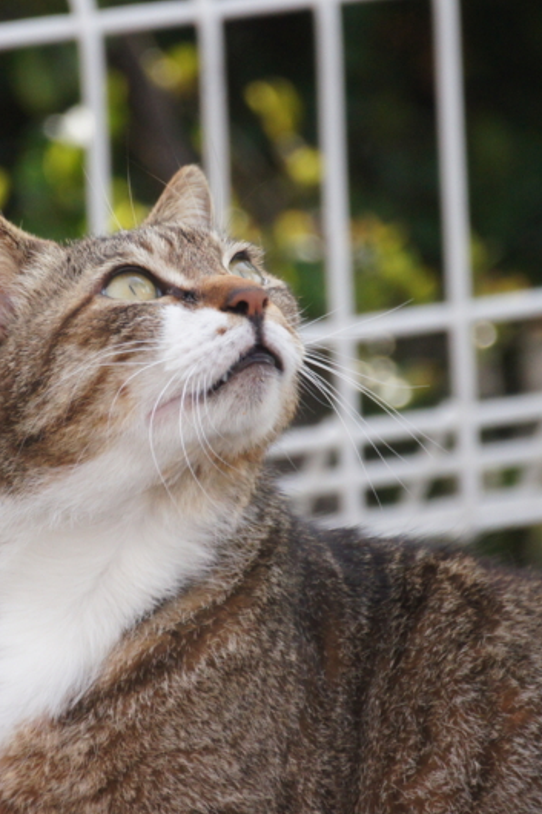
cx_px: 175
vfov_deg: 3.0
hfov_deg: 2.0
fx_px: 15343
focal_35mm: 679
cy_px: 407
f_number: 5.6
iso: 1600
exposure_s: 1/2000
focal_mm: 300
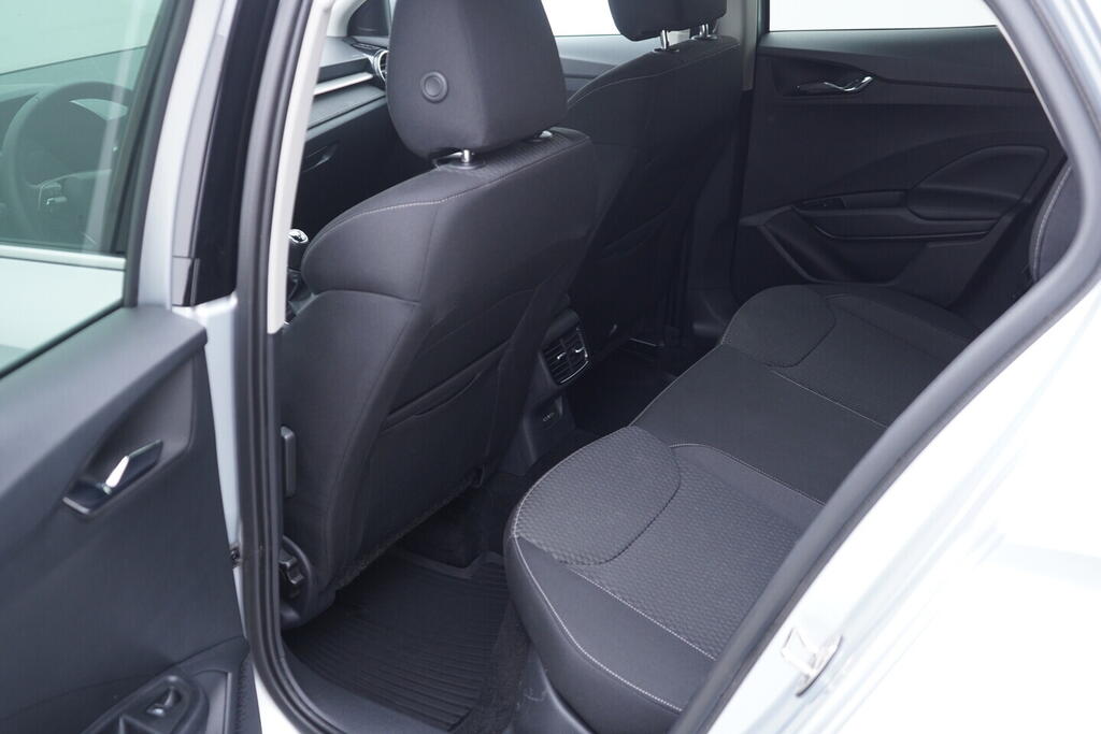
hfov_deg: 53.1
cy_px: 367
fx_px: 1101
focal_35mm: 36
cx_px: 550
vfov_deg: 36.9
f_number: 2.8
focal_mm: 24
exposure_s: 1/40
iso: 400
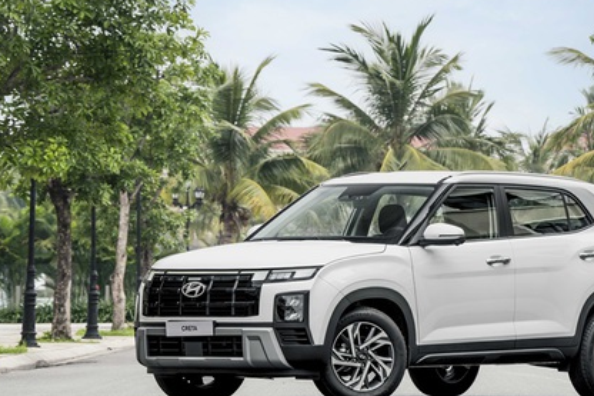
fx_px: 5080
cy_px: 147
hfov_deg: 6.7
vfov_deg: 4.5
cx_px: 381
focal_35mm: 308
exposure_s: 1/200
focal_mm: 200
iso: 320
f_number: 10
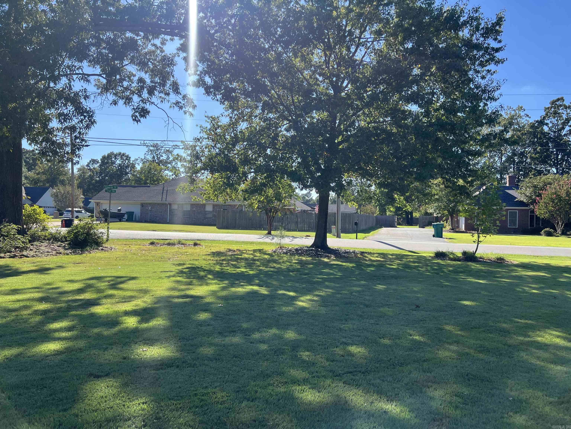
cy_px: 214
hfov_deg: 67.3
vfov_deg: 53.1
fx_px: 429
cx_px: 286
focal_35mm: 26
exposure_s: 1/2045
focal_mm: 5.7
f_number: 1.5
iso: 50
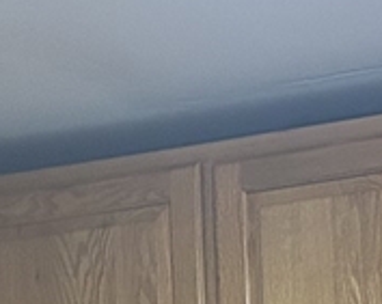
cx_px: 635
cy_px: 765
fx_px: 1659
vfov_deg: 9.2
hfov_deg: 12.3
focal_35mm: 147
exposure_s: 1/60
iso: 500
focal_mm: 5.7
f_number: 1.5
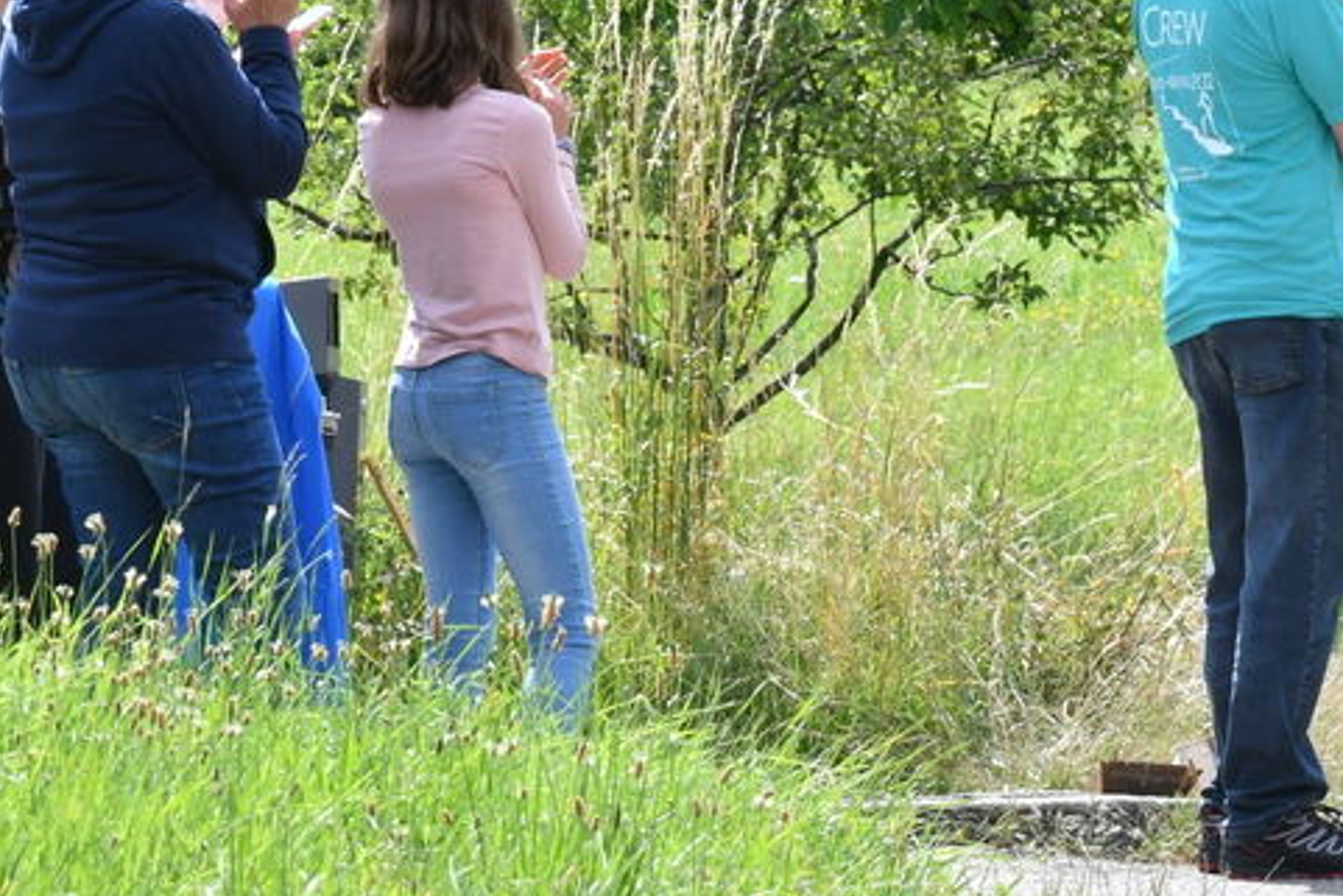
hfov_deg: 3.7
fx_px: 20933
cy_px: 215
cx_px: 1304
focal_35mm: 561
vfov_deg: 2.5
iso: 800
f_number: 18
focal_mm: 150
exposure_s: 1/250
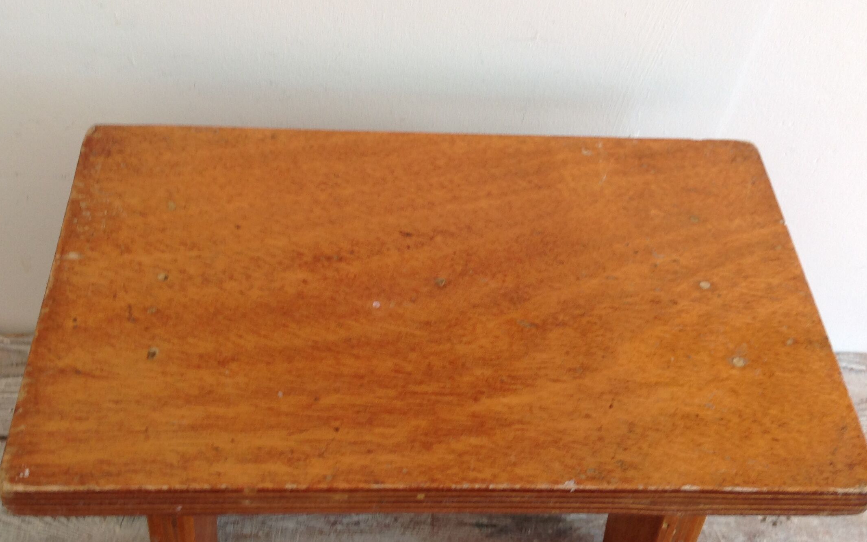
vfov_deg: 28.6
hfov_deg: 44.4
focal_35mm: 45
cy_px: 296
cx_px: 416
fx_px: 1063
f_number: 2.4
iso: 50
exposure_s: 1/17
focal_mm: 4.28
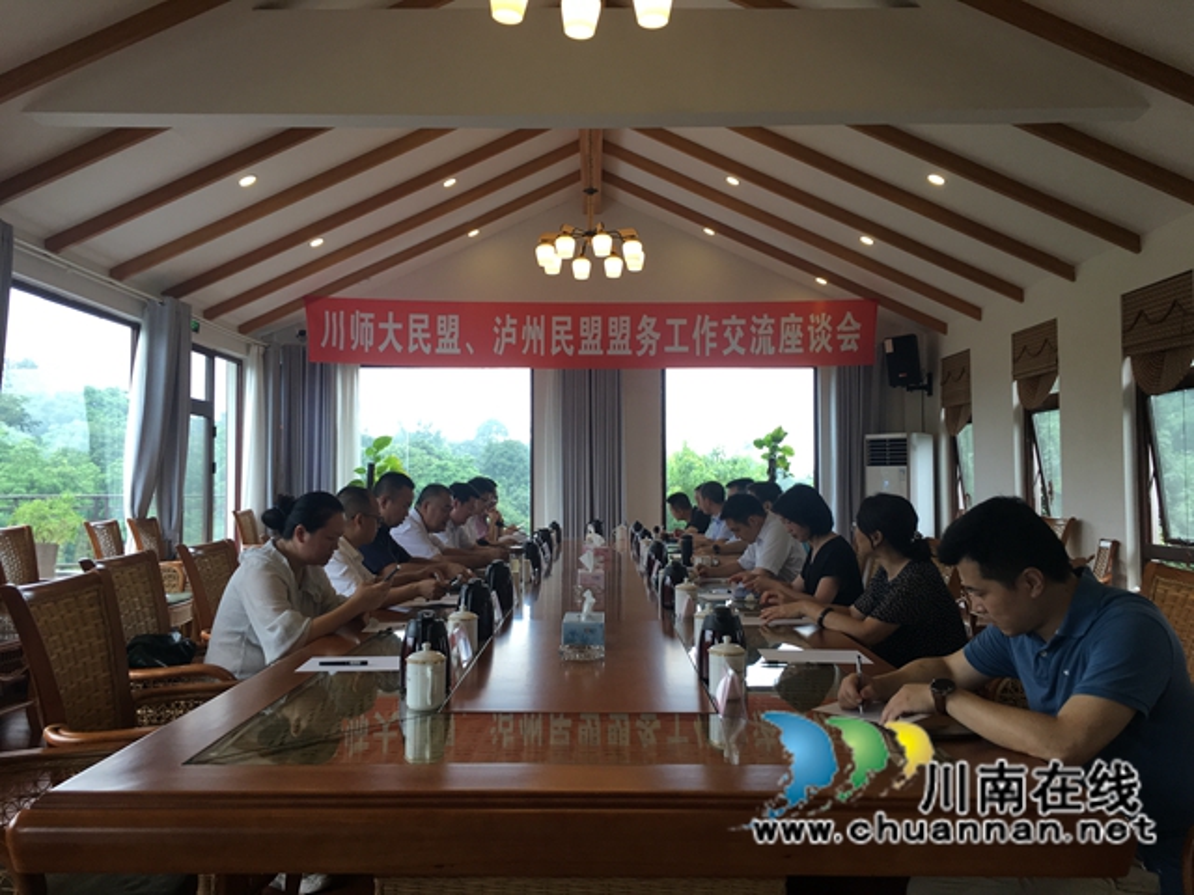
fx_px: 1000
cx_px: 597
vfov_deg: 48.2
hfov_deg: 61.7
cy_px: 448
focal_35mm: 29
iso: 40
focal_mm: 4.15
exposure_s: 1/100
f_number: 2.2
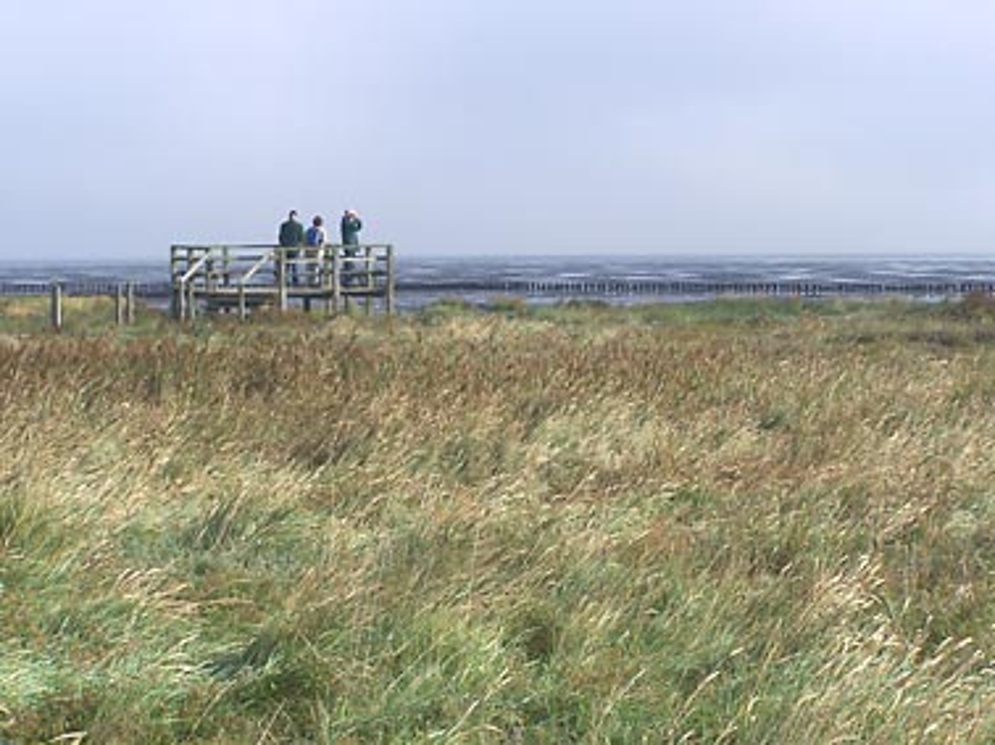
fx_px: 2700
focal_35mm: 94
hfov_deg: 20.9
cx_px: 498
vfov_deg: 15.7
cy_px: 372
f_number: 4.5
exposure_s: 1/500
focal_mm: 15.6
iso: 64
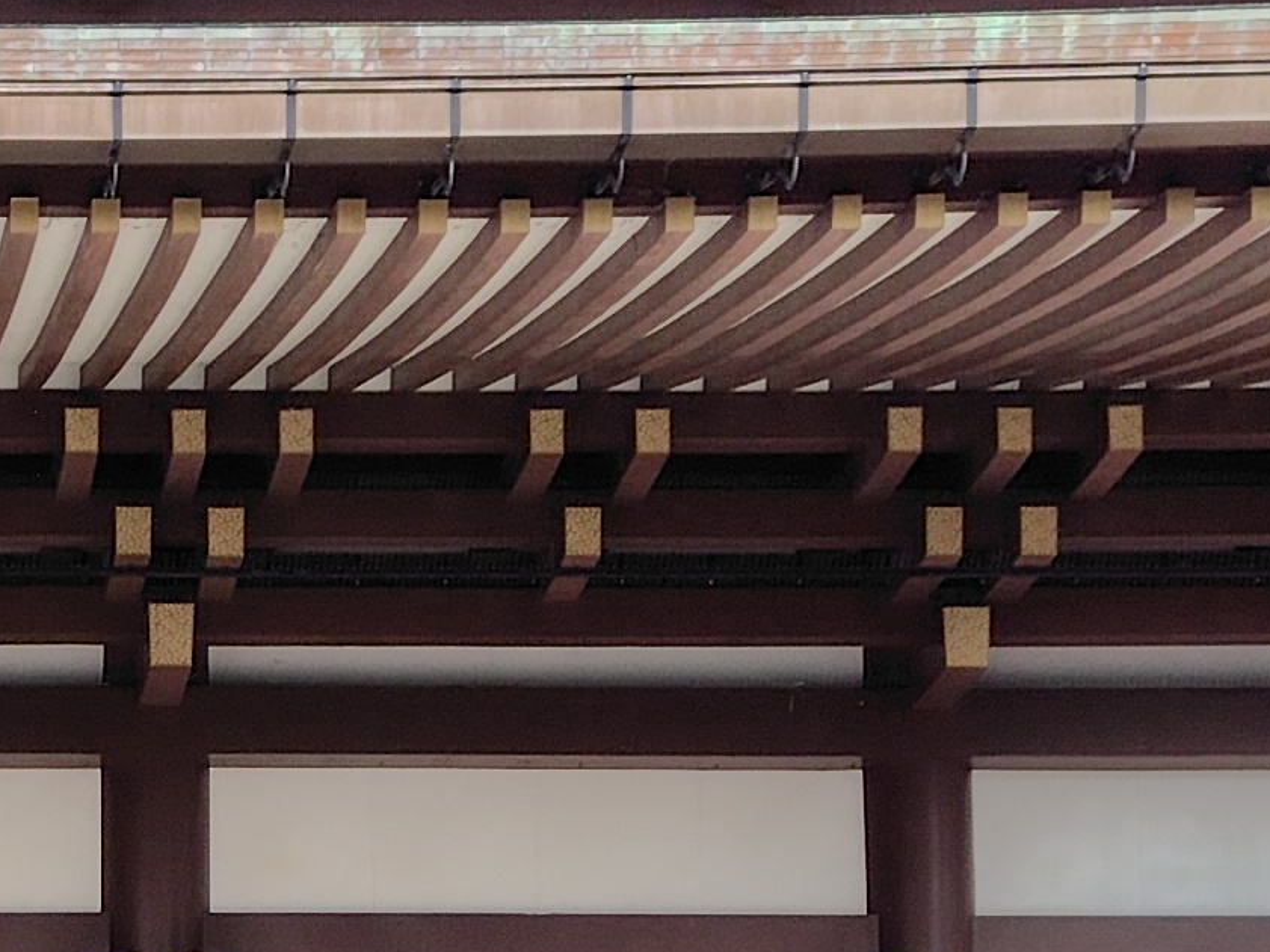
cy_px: 1400
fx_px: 4110
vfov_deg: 12.6
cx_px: -316
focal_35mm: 112
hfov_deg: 16.7
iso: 50
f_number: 1.9
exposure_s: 1/1381
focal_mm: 5.6
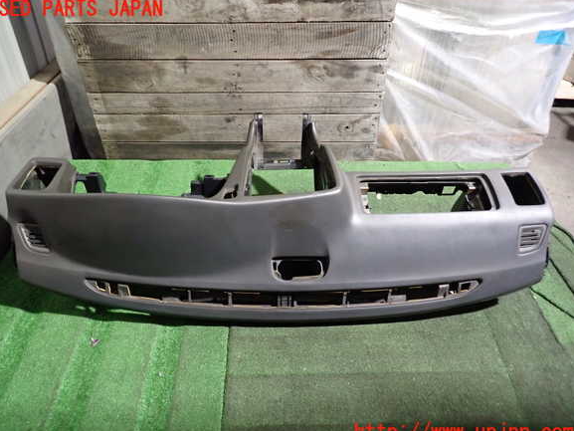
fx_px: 431
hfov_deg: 67.3
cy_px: 221
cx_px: 281
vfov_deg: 53.1
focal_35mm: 26
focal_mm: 4.5
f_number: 2
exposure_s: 1/13
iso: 800
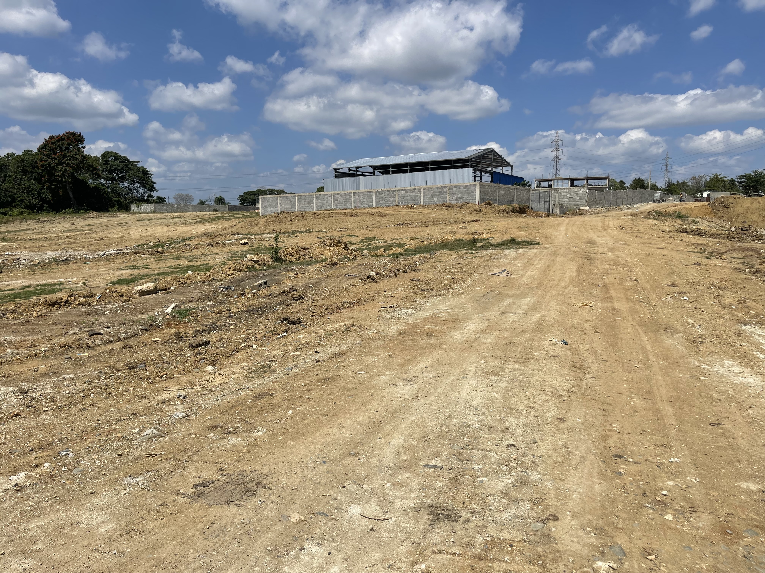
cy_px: 286
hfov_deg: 69.4
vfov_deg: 54.9
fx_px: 552
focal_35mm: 25
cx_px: 382
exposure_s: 1/7407
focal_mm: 5.1
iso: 32
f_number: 1.6
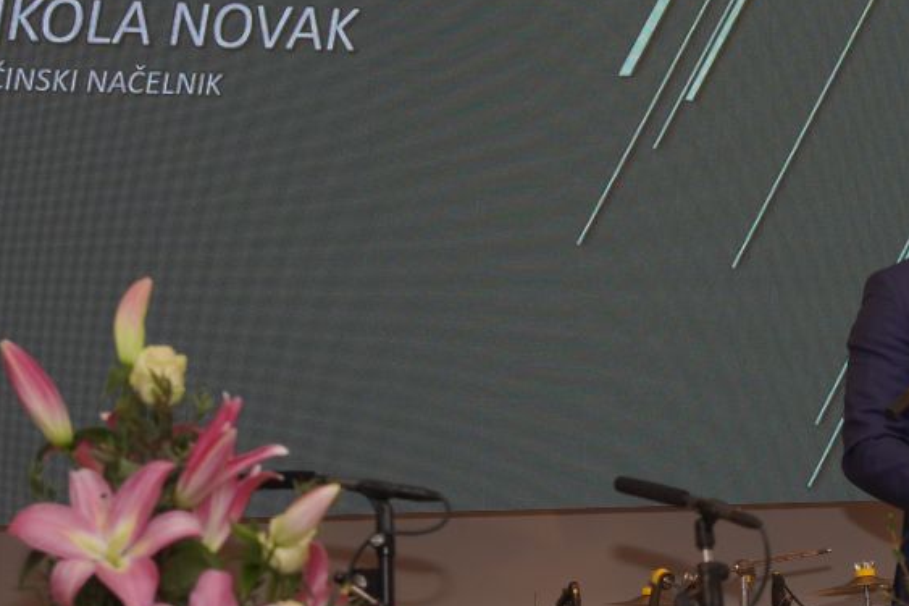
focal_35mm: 198
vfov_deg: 6.9
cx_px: 1036
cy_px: 289
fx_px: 4998
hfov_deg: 10.3
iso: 200
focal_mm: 50
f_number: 3.5
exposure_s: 1/125
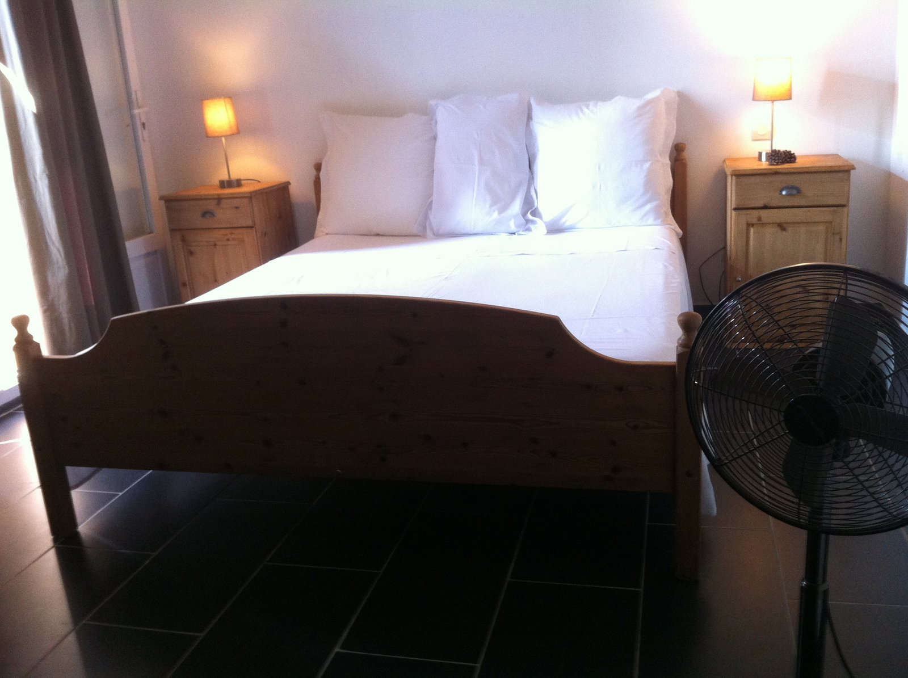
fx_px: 917
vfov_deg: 40.6
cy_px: 339
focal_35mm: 35
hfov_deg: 52.7
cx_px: 454
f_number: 2.8
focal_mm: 3.85
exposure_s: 1/15
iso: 200
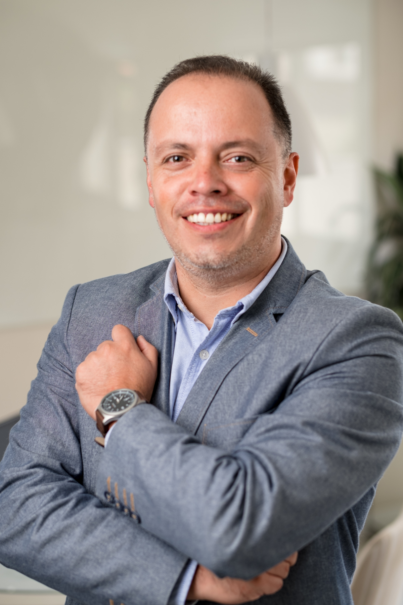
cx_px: 202
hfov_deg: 18.2
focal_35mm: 75
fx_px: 1259
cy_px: 302
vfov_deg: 27.0
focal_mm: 50
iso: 160
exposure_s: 1/50
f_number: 2
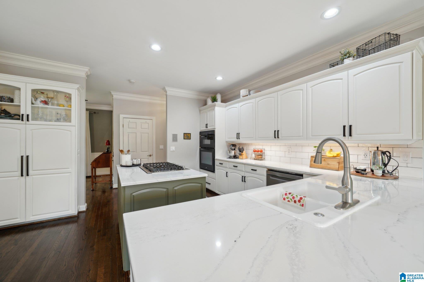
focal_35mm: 14
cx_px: 212
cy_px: 141
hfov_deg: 104.3
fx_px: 165
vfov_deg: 81.2
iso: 400
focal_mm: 14
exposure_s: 1/15
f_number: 8
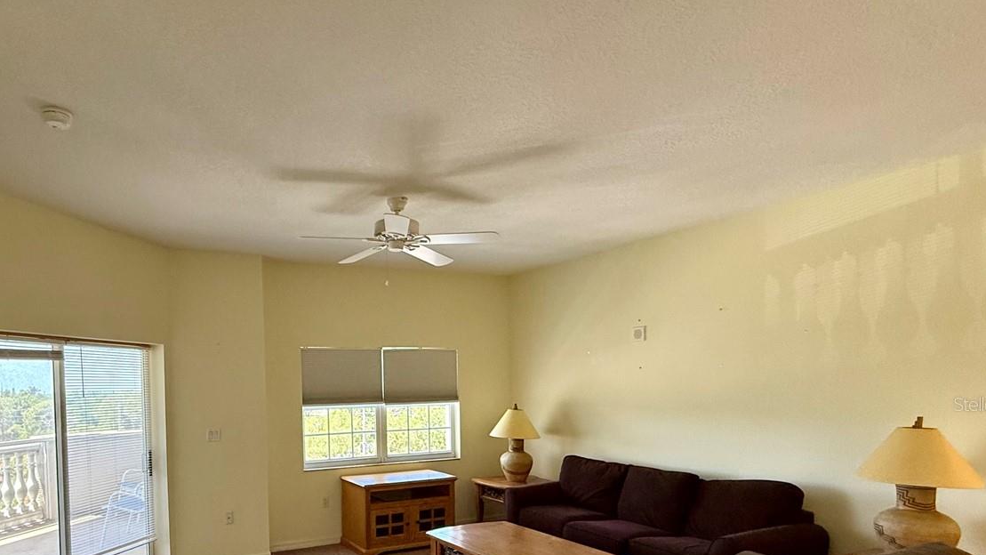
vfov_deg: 49.8
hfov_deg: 78.5
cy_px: 404
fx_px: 575
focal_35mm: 22
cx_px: 326
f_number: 2.2
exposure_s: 1/120
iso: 200
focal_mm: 2.22
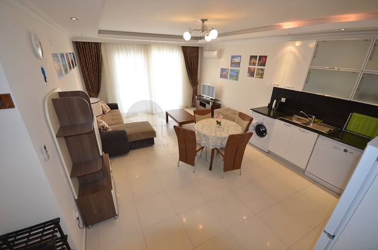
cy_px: 125
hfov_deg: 100.5
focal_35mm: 15
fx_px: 157
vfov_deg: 77.1
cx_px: 189
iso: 400
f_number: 4
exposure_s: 1/100
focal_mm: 10
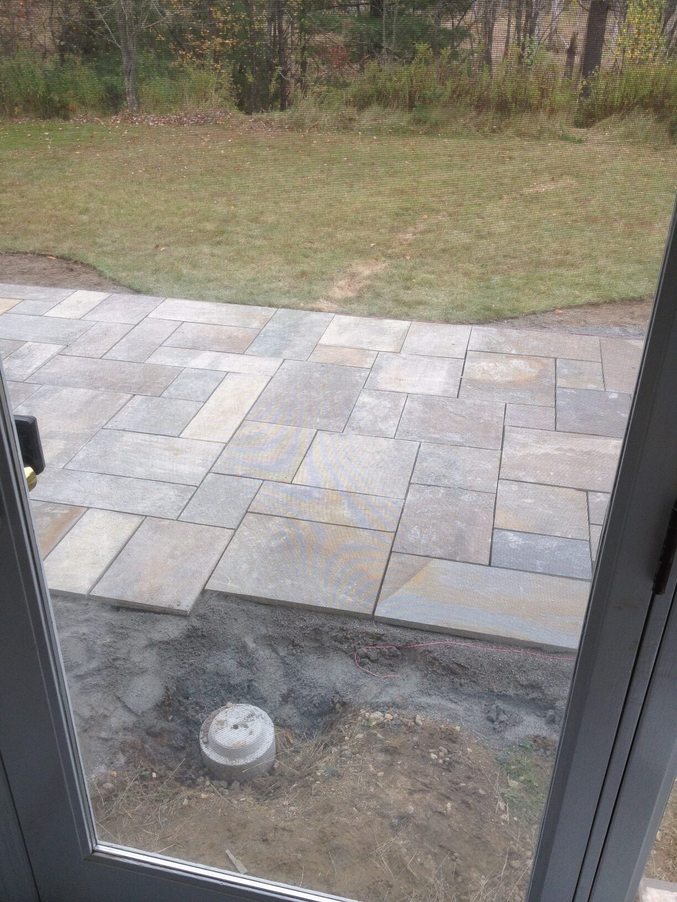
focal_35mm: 35
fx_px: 913
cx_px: 338
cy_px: 451
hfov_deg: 40.7
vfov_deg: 52.6
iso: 64
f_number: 2.4
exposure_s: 1/193
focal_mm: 4.28
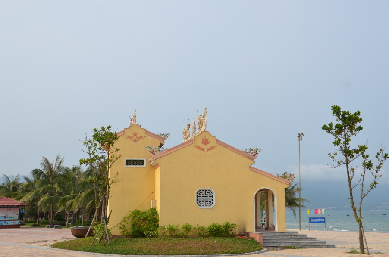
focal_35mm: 43
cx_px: 207
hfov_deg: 45.9
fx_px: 459
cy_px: 135
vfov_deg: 31.3
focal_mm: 25
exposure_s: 1/250
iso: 100
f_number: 8
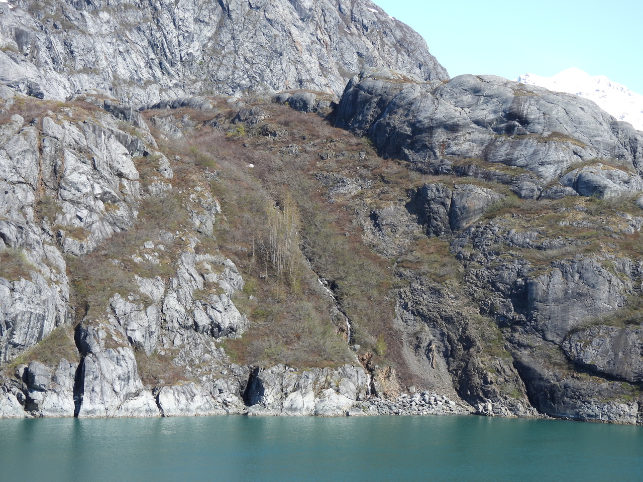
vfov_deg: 17.4
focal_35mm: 85
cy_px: 241
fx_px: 1579
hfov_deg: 23.0
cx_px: 322
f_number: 4
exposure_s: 1/640
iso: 100
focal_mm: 15.2
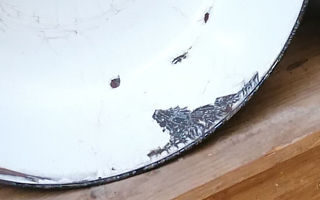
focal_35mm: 137
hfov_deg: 15.0
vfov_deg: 9.4
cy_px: -61
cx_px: 315
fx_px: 1194
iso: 200
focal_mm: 4.75
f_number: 1.8
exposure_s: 1/33.3
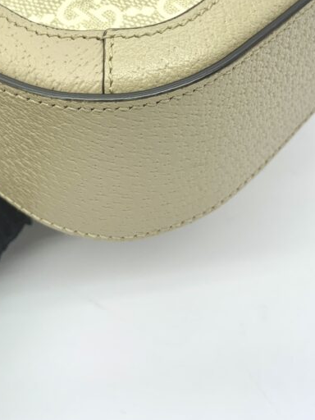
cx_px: 107
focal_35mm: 52
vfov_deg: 34.2
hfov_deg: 27.9
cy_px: 21
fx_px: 631
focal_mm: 4.25
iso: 25
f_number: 1.8
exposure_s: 1/100
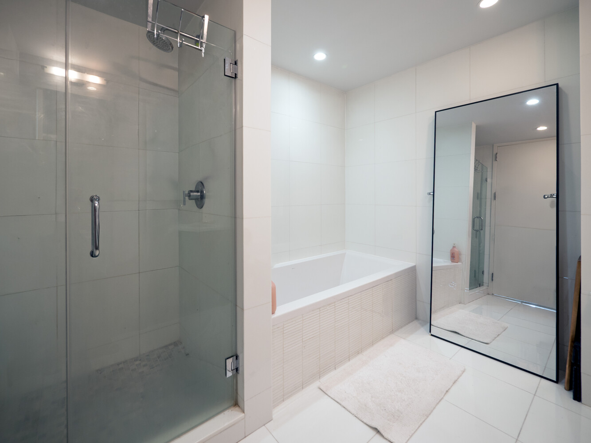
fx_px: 239
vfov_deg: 85.7
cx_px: 296
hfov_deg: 102.1
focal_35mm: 14
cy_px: 222
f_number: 4
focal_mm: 7
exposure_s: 1/6
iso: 100
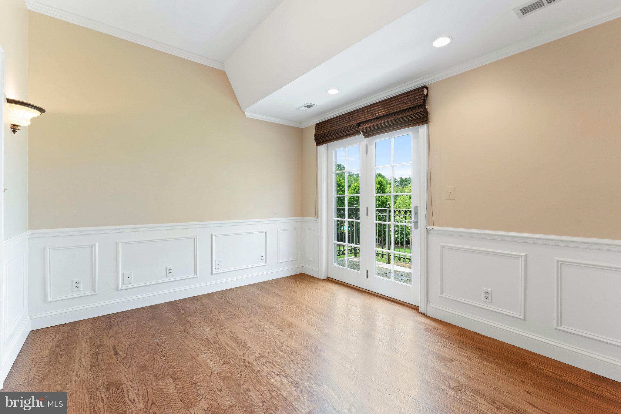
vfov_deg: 76.2
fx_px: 264
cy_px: 207
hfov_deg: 99.3
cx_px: 310
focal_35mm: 15
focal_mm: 15.3
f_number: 8
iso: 500
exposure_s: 1/8
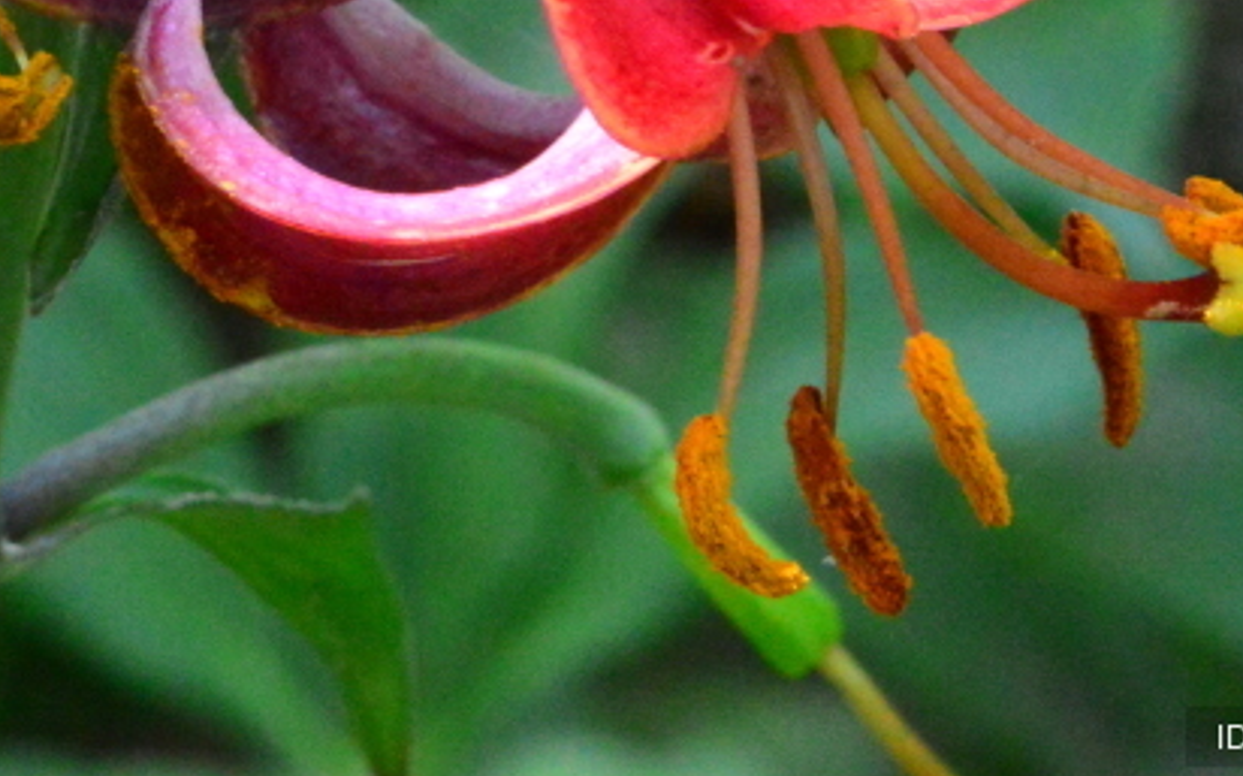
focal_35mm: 380
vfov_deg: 3.4
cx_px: 356
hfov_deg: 5.5
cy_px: -231
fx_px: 12866
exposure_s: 1/160
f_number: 20
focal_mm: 100
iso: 6400
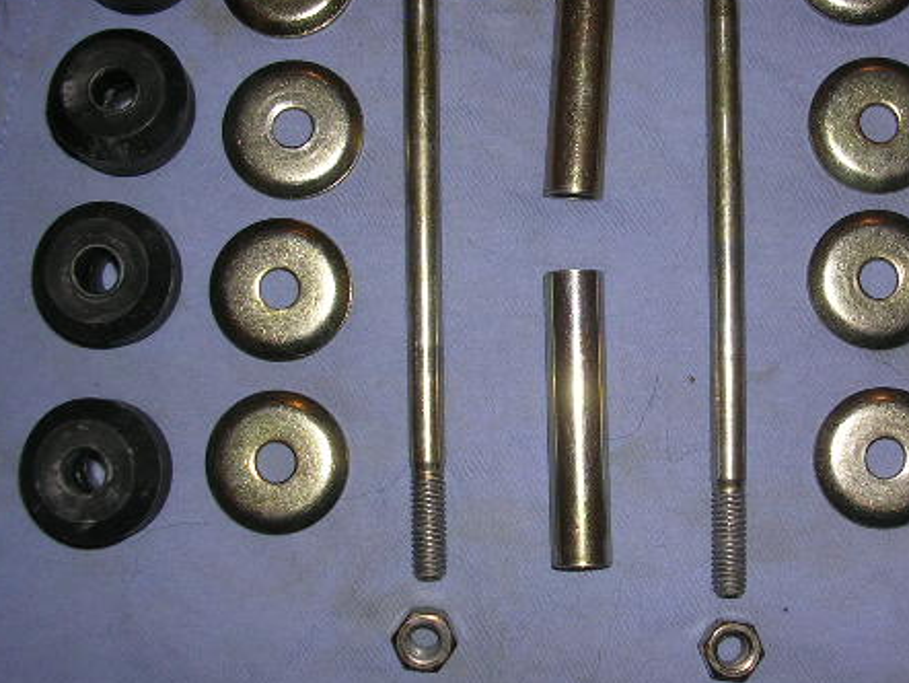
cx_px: 566
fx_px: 1445
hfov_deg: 34.7
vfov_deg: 26.6
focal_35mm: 55
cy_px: 315
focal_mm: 5.8
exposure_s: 1/60.1
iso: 50
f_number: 2.8
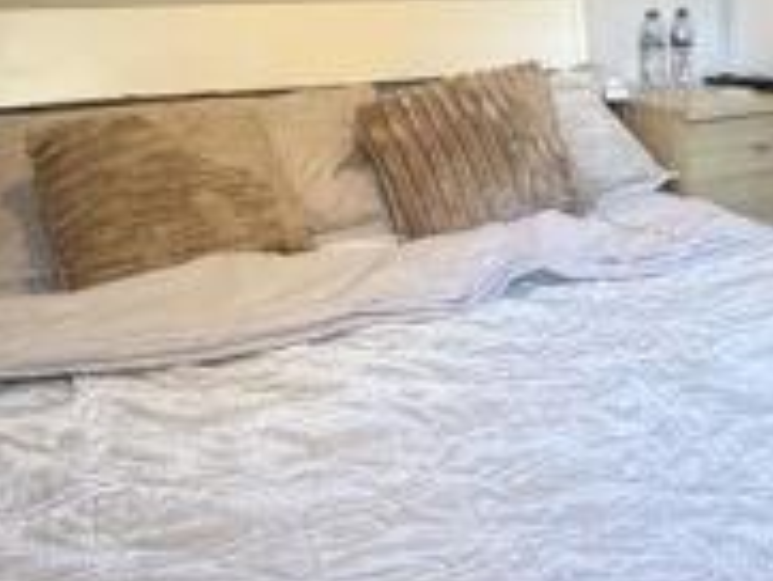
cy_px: -70
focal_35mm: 45
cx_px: 728
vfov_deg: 28.9
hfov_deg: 38.5
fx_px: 1006
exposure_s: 1/50
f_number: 2.2
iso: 400
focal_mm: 2.22
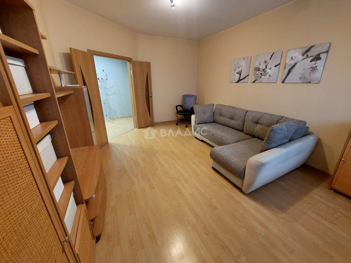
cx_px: 176
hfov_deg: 106.2
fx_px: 132
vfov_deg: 89.9
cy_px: 132
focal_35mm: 13
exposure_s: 1/25
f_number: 2.2
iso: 500
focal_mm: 1.74
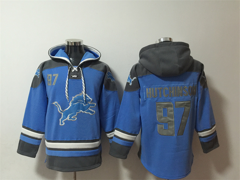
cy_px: 90
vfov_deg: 48.2
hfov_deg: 61.7
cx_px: 120
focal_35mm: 29
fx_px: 201
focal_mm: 4.15
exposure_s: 1/8
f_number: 2.2
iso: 160
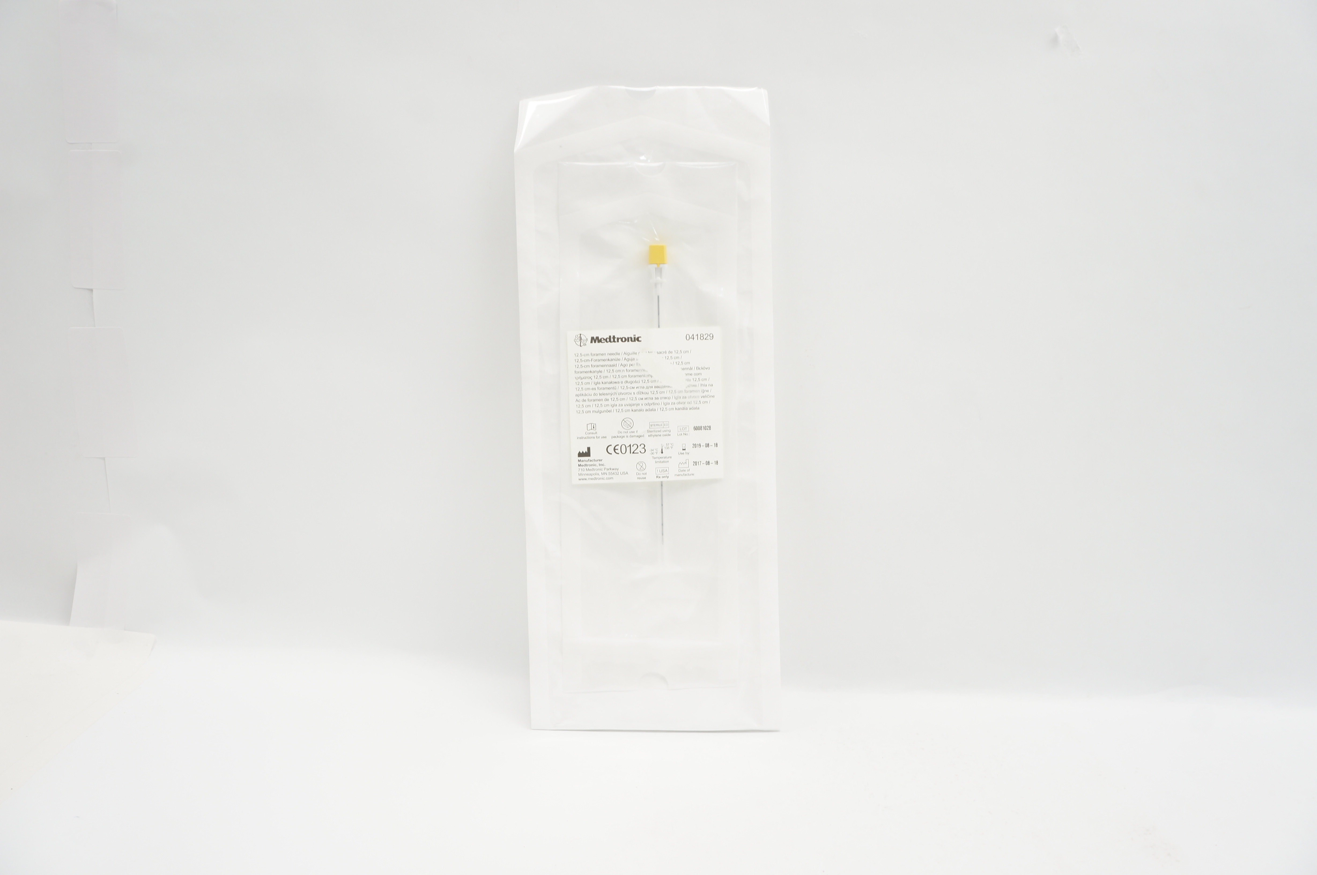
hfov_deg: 67.4
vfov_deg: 47.8
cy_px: 438
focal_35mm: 27
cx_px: 658
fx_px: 987
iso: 200
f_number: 8
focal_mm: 18
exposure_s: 1/20
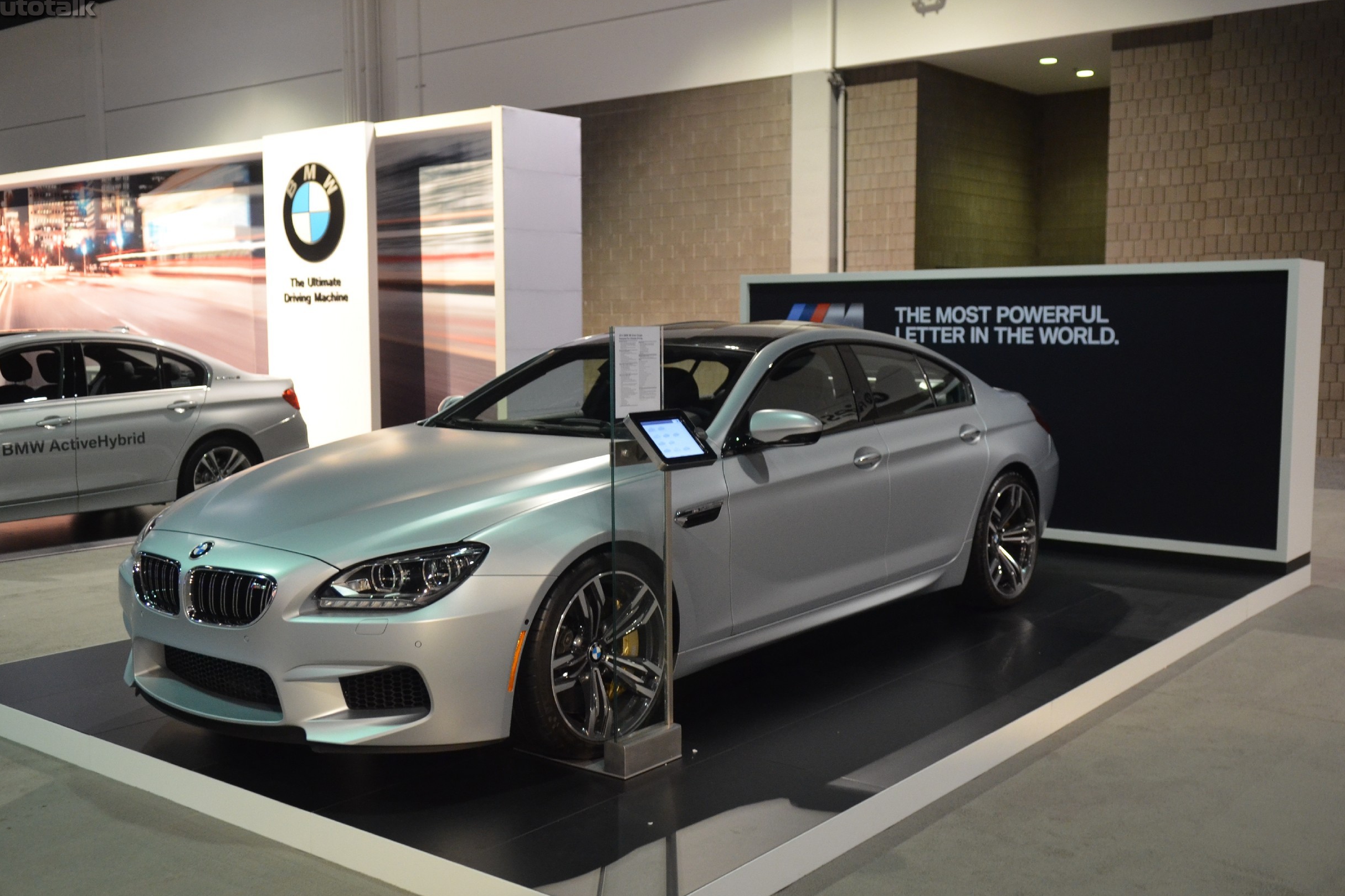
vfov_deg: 35.9
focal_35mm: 37
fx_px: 1382
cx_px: 665
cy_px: 452
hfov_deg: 51.9
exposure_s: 1/40
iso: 1600
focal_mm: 24
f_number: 2.8
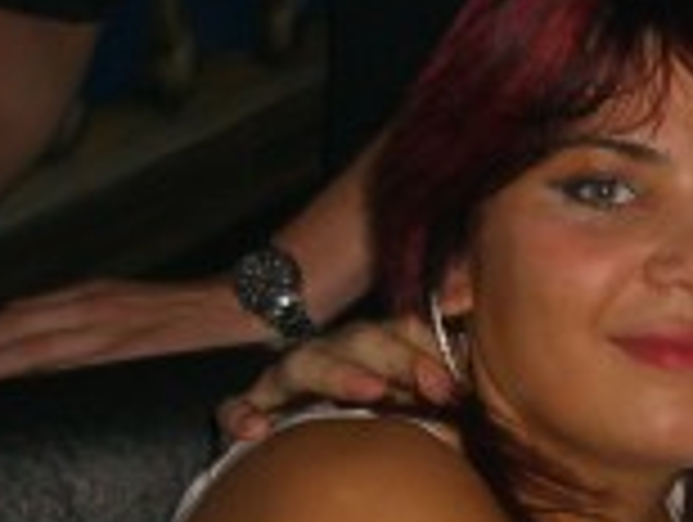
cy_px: 518
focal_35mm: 148
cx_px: 796
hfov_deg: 13.0
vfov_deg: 10.0
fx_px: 2968
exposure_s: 1/60
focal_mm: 7.9
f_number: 2.8
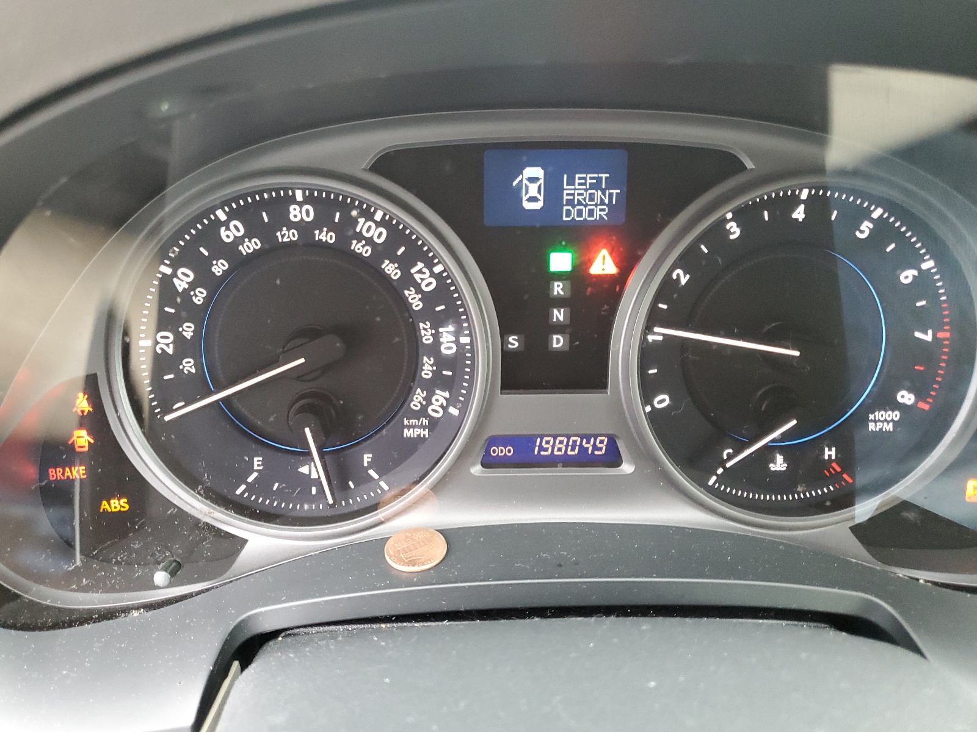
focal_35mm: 26
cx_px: 488
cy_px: 366
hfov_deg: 67.3
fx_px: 734
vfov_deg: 53.1
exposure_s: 1/60.2
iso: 421
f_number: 1.5
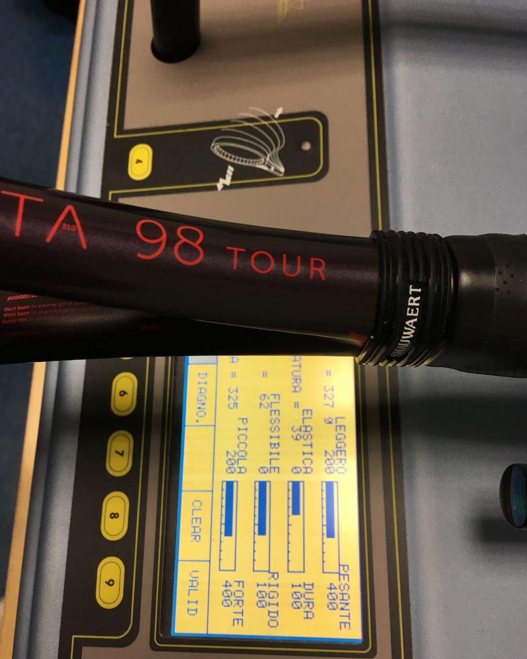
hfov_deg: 47.1
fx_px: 604
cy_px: 360
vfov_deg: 57.1
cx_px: 260
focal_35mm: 31
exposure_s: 1/33
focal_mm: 4.15
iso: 25
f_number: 2.2
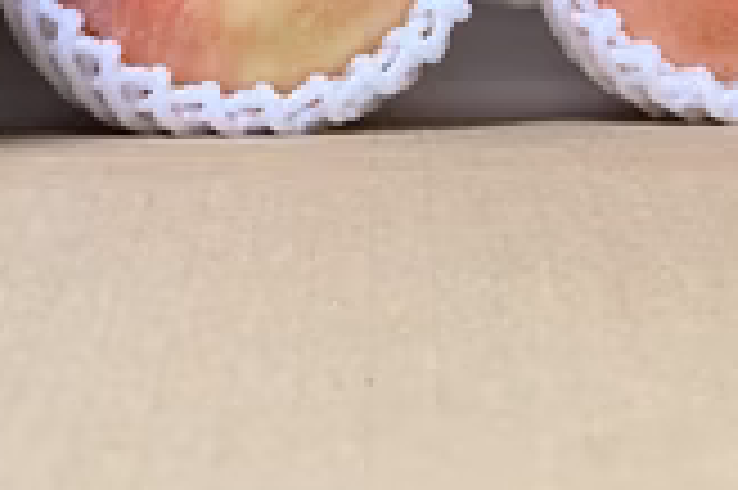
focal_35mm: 66
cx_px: 464
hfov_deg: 30.4
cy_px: -279
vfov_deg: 18.0
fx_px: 1352
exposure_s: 1/50
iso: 500
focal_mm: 5.1
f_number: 1.6
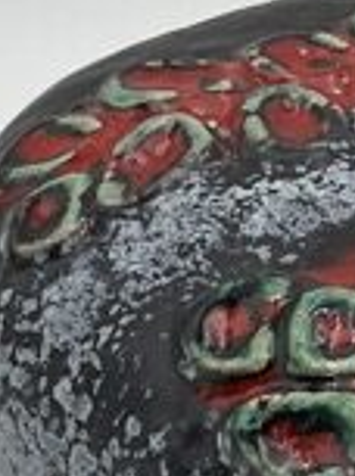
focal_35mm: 152
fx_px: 2087
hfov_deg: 9.3
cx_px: 632
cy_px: 333
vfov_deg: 13.0
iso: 16
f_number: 1.8
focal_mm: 3
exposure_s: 1/325
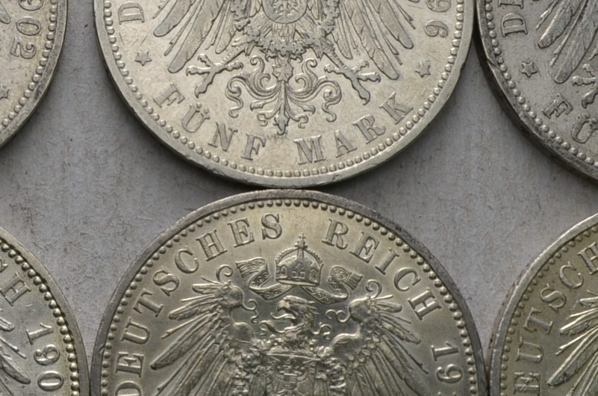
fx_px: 1989
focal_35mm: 120
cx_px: 69
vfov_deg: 11.3
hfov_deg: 16.9
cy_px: 35
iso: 400
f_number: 14
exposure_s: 1/200
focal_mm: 26
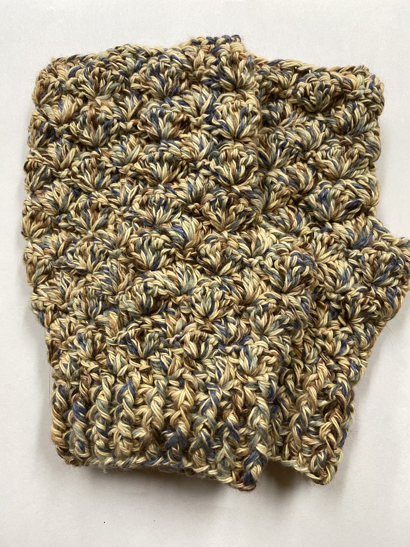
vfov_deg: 67.3
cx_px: 205
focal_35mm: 26
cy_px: 274
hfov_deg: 53.1
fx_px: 411
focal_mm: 4.25
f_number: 1.8
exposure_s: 1/60
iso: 125
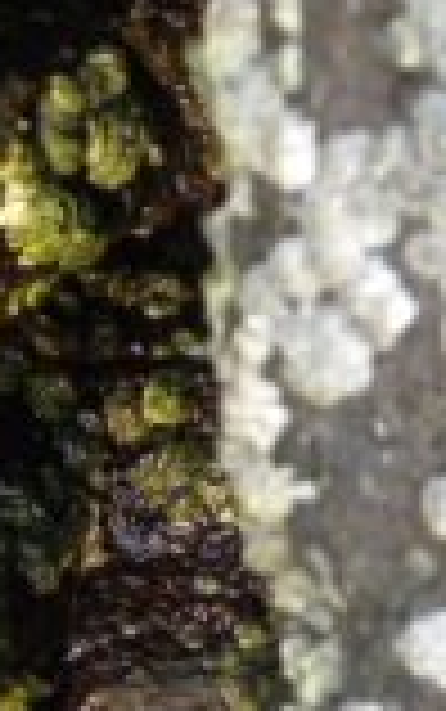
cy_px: 891
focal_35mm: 502
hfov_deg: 2.6
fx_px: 9745
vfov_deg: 4.2
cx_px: -14
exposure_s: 1/62.3
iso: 300
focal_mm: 20.8
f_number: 4
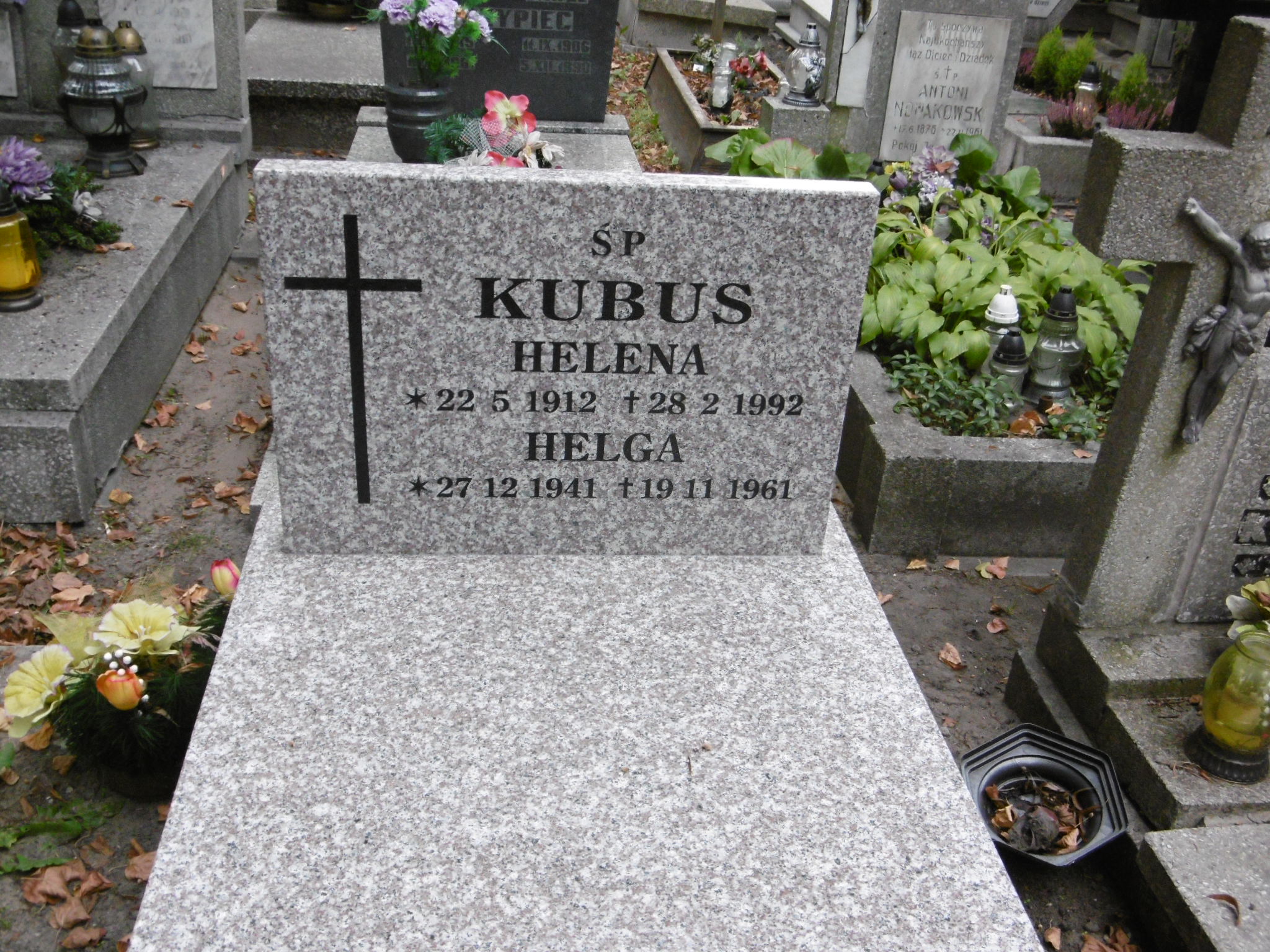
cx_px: 635
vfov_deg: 37.7
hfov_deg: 49.0
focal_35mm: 38
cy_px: 476
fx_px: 1394
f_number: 3.7
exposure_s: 1/60
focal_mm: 6.8
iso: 400
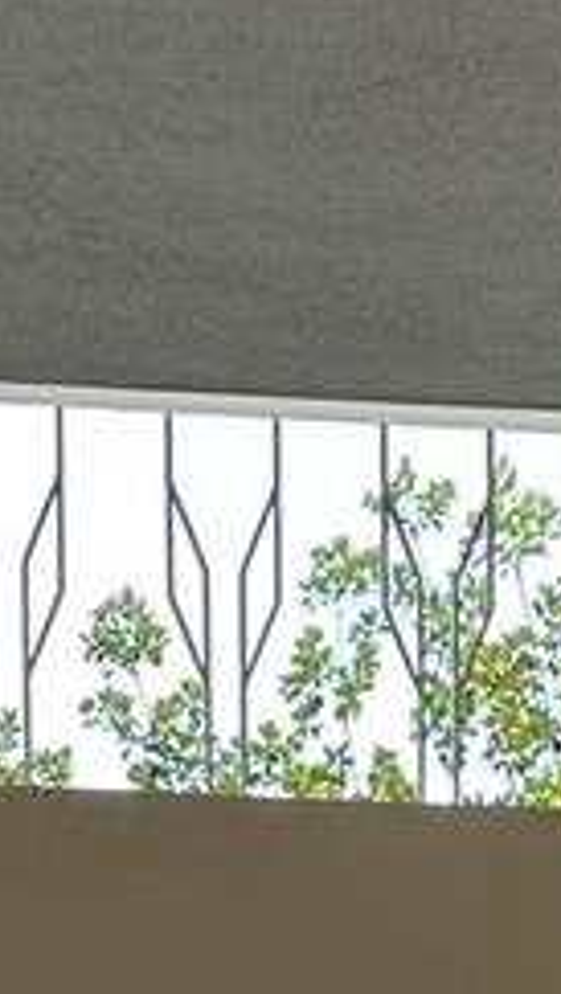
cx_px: 495
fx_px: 3406
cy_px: 1882
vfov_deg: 14.3
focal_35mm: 129
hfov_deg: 9.4
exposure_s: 1/473
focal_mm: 6.86
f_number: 1.78
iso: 80
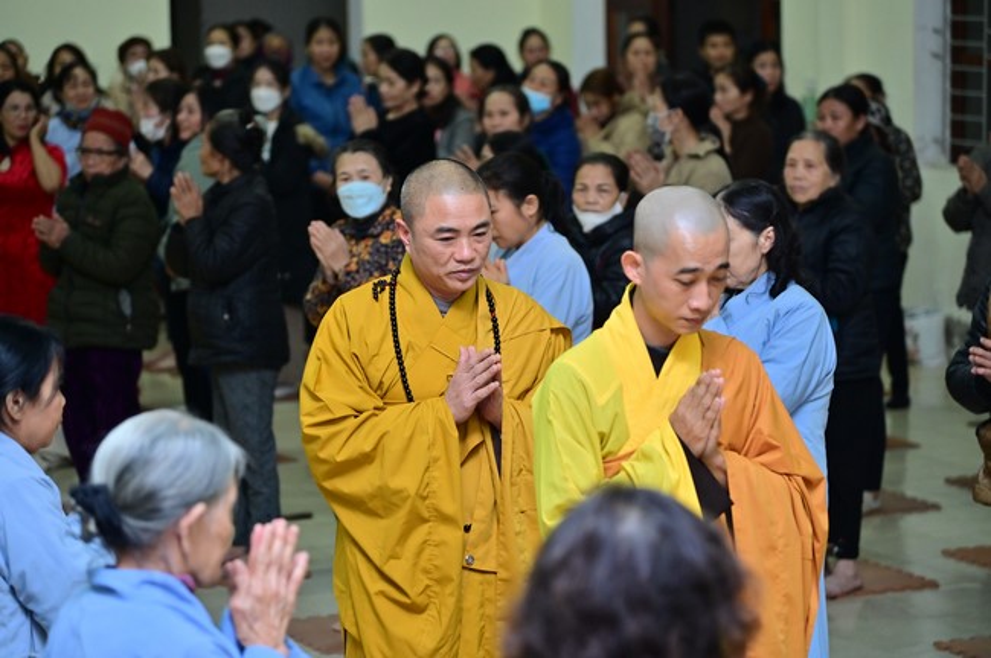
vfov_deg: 11.4
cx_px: 496
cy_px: 329
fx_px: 3300
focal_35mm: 120
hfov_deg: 17.1
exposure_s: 1/160
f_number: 4
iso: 2000
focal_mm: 120
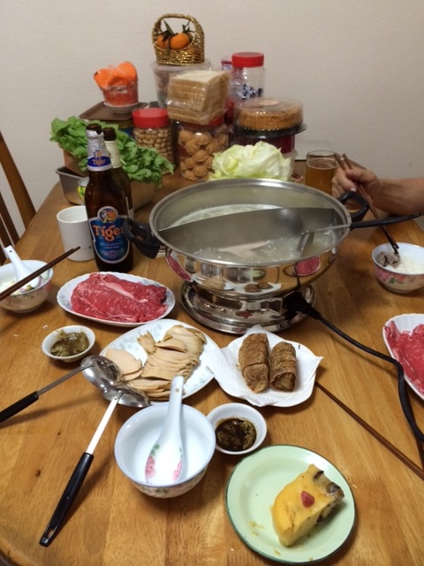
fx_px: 490
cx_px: 212
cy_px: 283
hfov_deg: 46.8
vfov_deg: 60.0
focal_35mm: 30
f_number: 2.2
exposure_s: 1/33
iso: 250
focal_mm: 4.12
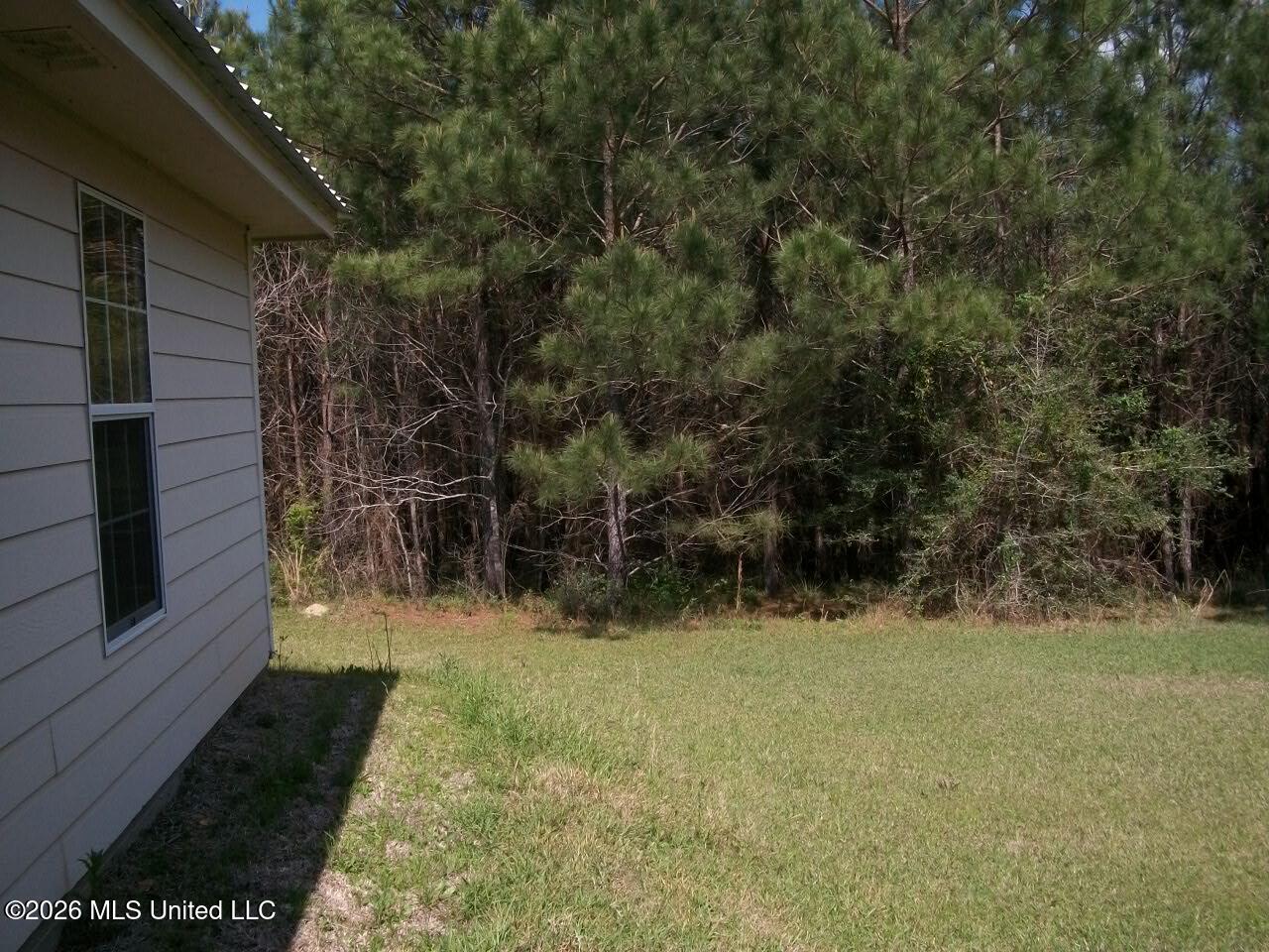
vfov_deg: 44.2
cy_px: 476
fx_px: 1173
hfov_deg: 56.8
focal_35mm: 32
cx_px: 634
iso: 80
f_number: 5.5
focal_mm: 5.7
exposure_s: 1/400
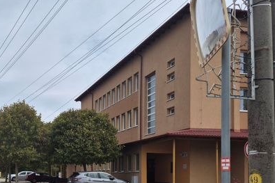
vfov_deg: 28.3
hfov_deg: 41.5
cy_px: 160
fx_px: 351
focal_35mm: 46
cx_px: 68
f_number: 1.8
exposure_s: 1/1800
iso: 25
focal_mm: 5.4
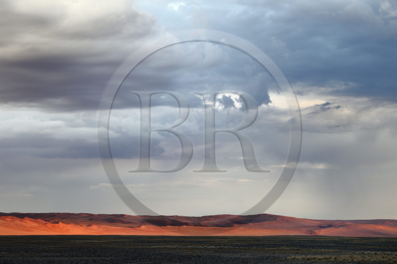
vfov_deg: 15.2
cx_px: 198
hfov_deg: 22.6
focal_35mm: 90
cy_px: 132
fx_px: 992
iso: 400
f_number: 5
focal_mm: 90
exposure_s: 1/160
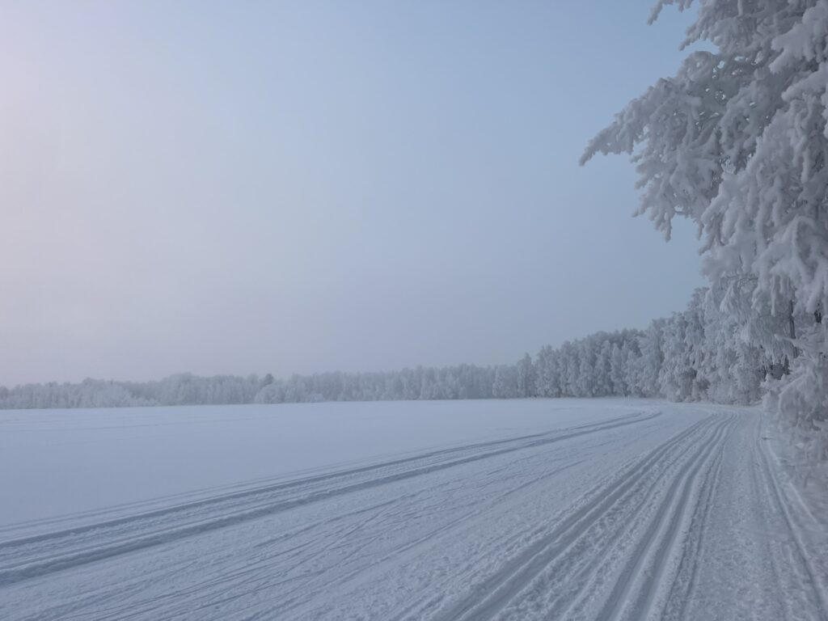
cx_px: 414
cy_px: 310
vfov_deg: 53.1
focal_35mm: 26
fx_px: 622
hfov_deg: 67.3
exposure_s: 1/497
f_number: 1.6
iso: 50
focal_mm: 5.1
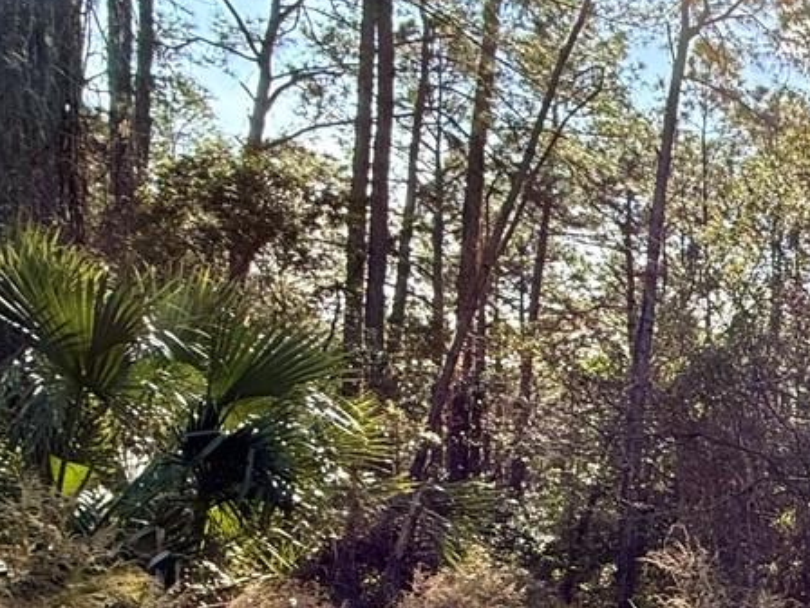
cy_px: 568
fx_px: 1170
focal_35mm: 50
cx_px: 1408
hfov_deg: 23.2
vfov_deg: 27.8
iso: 64
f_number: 2.2
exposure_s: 1/393
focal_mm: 2.22
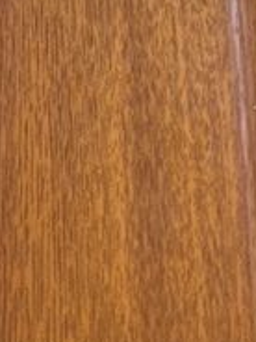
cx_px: 252
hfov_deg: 14.4
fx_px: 996
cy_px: -227
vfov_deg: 16.9
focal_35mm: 101
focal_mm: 4.15
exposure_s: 1/33
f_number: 2.2
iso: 160
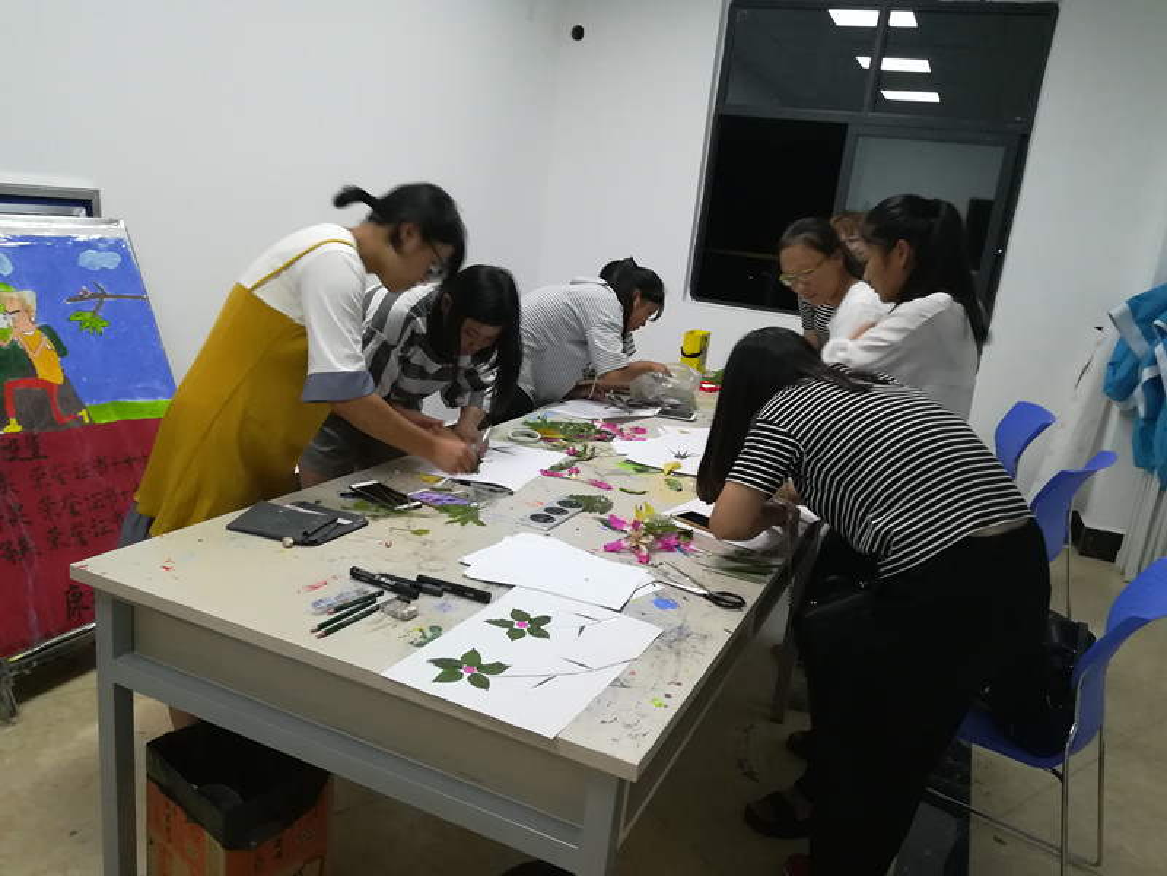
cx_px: 584
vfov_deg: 53.1
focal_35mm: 26
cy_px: 438
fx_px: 877
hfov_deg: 67.3
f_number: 2.2
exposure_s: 1/24
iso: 320
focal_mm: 3.83
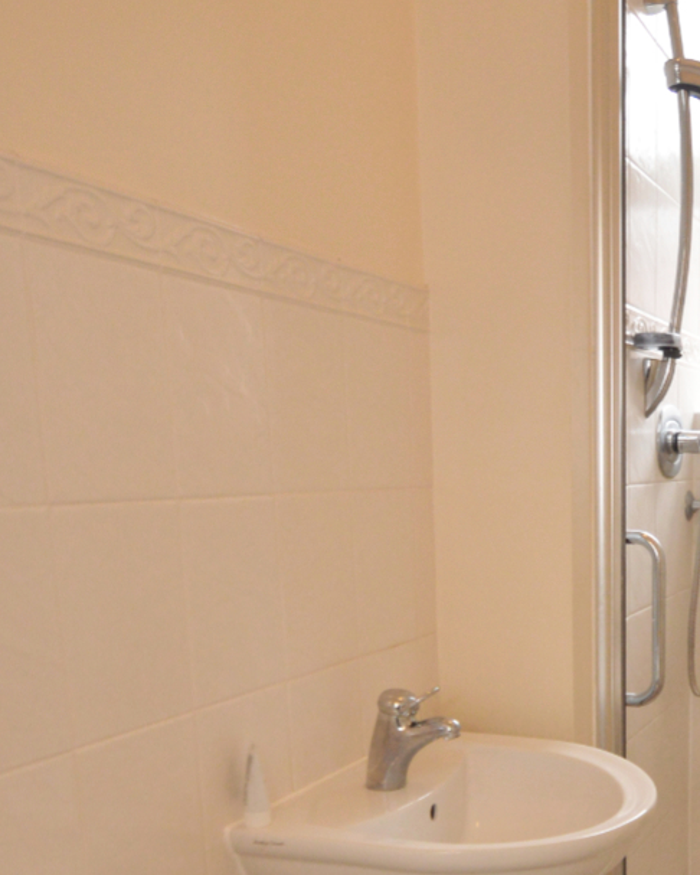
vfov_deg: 42.8
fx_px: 1061
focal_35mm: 41
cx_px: 624
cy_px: 694
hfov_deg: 34.5
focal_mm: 10
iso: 400
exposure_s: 1/80
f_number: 4.5
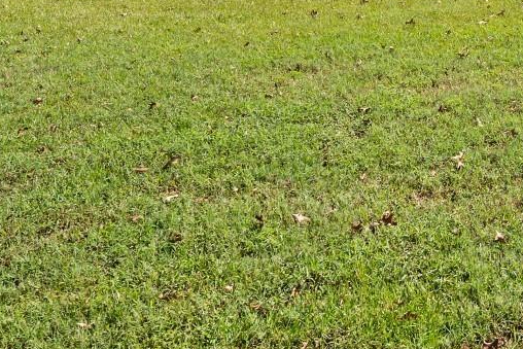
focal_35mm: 53
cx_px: 597
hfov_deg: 32.5
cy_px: -95
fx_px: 764
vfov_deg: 23.1
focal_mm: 16.5
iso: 500
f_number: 8
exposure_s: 1/640
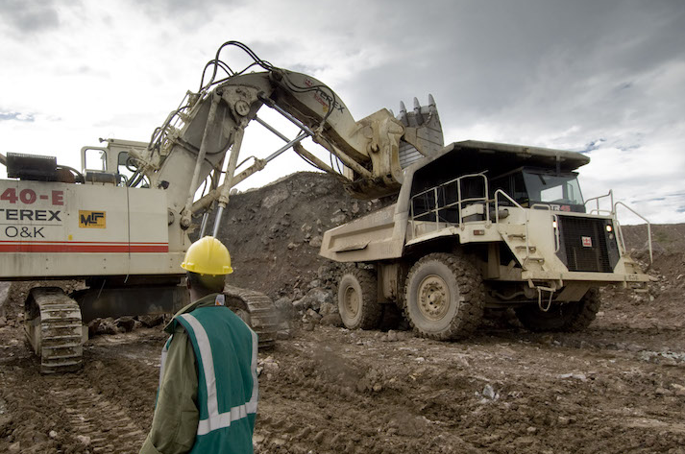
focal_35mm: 25
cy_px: 269
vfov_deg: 51.5
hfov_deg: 71.6
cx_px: 271
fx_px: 468
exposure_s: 1/125
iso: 200
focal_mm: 13
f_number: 11
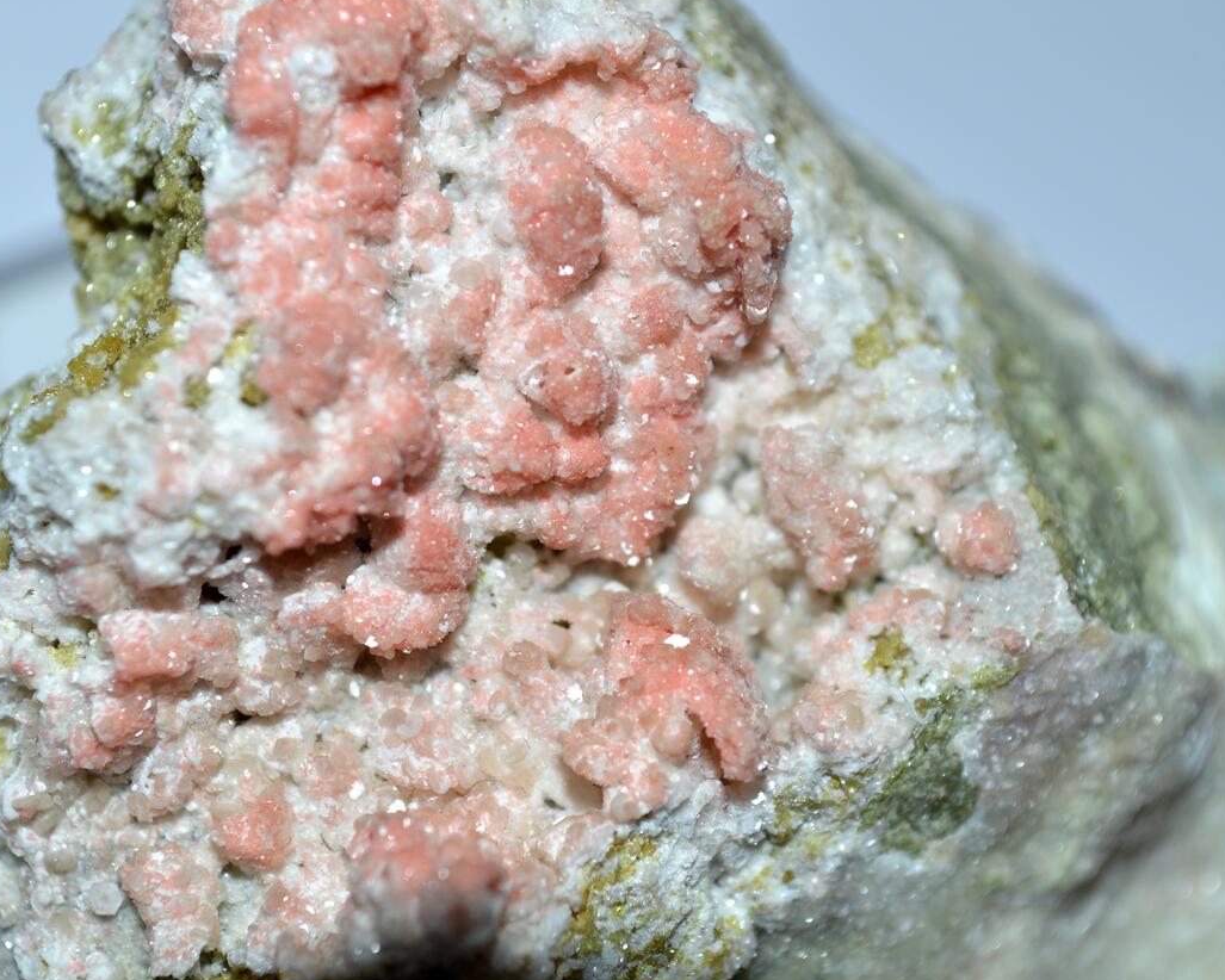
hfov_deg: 21.5
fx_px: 3227
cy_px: 489
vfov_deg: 17.3
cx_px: 583
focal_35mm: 89
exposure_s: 1/60
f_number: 8
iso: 100
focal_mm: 52
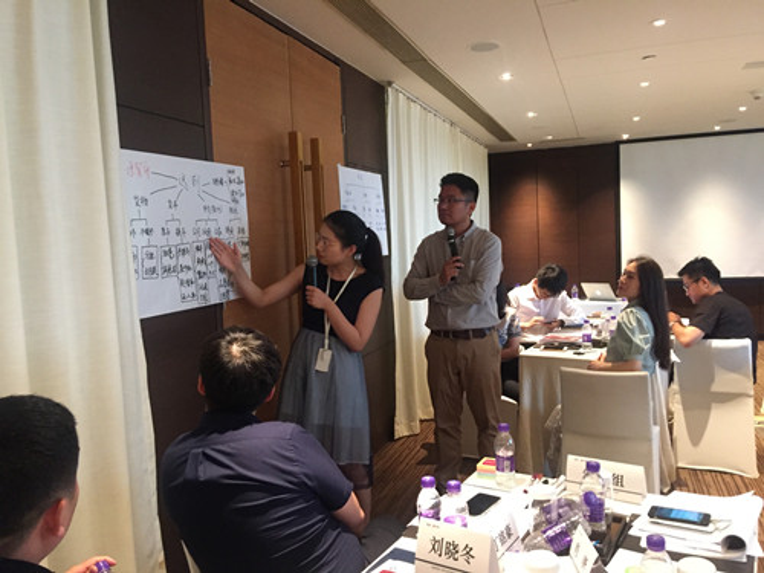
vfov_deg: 48.2
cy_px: 286
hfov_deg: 61.7
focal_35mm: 29
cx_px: 382
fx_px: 640
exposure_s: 1/17
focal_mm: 4.15
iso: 320
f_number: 2.2
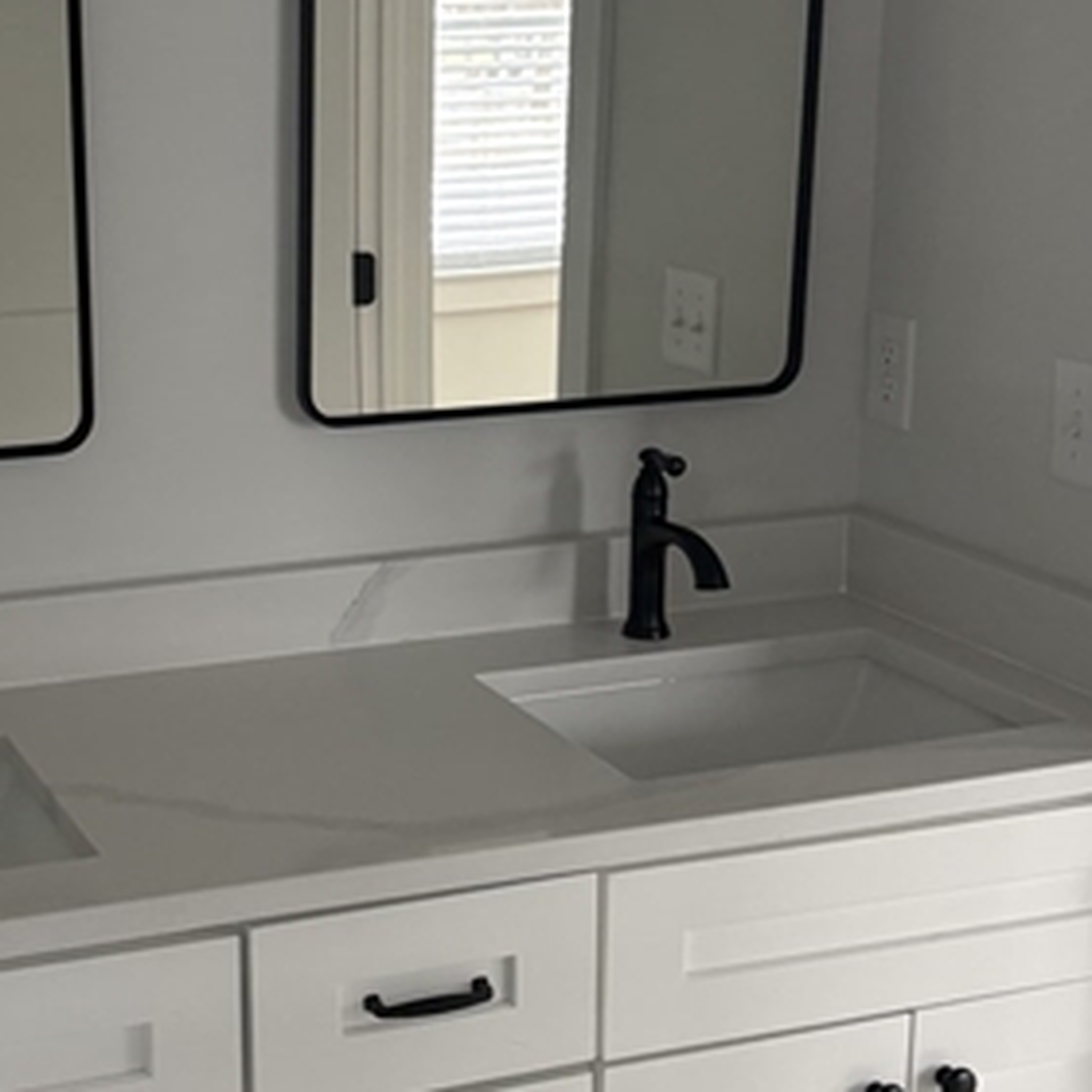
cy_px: 499
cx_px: 191
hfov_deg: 26.7
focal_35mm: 63
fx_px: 2248
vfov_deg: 27.3
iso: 125
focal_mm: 5.96
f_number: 1.6
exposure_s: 1/68
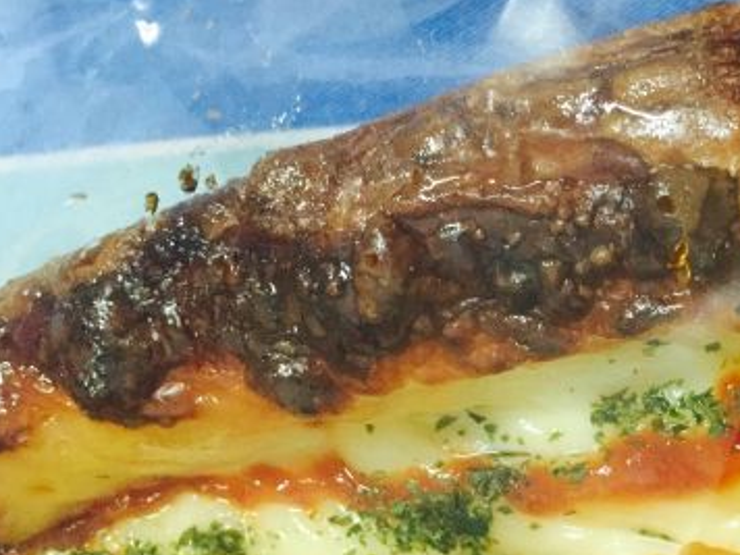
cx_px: 588
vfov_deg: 25.4
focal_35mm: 57
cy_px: 408
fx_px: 1219
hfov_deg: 32.9
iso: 250
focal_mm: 4.15
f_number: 2.2
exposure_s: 1/17
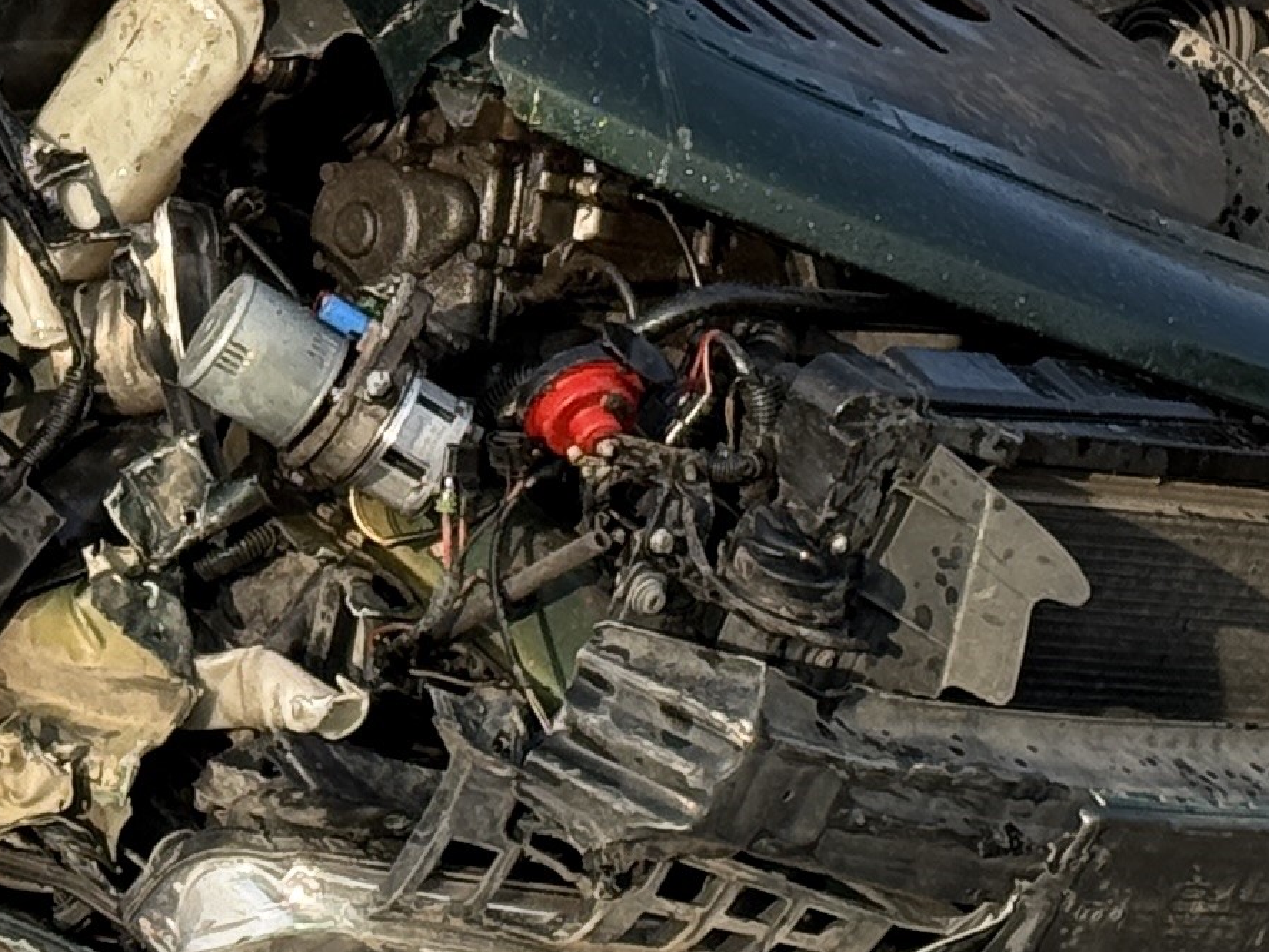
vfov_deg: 6.8
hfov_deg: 9.0
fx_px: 7992
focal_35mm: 218
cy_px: -313
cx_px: -210
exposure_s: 1/1513
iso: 80
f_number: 1.78
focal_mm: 6.76
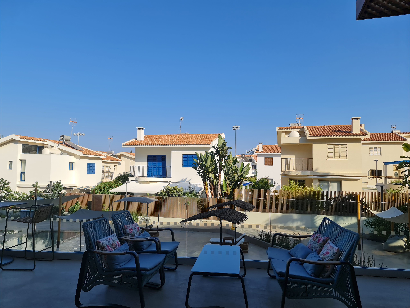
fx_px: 296
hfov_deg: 69.4
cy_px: 154
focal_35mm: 25
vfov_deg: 54.9
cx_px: 205
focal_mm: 7
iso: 50
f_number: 1.8
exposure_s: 1/1180
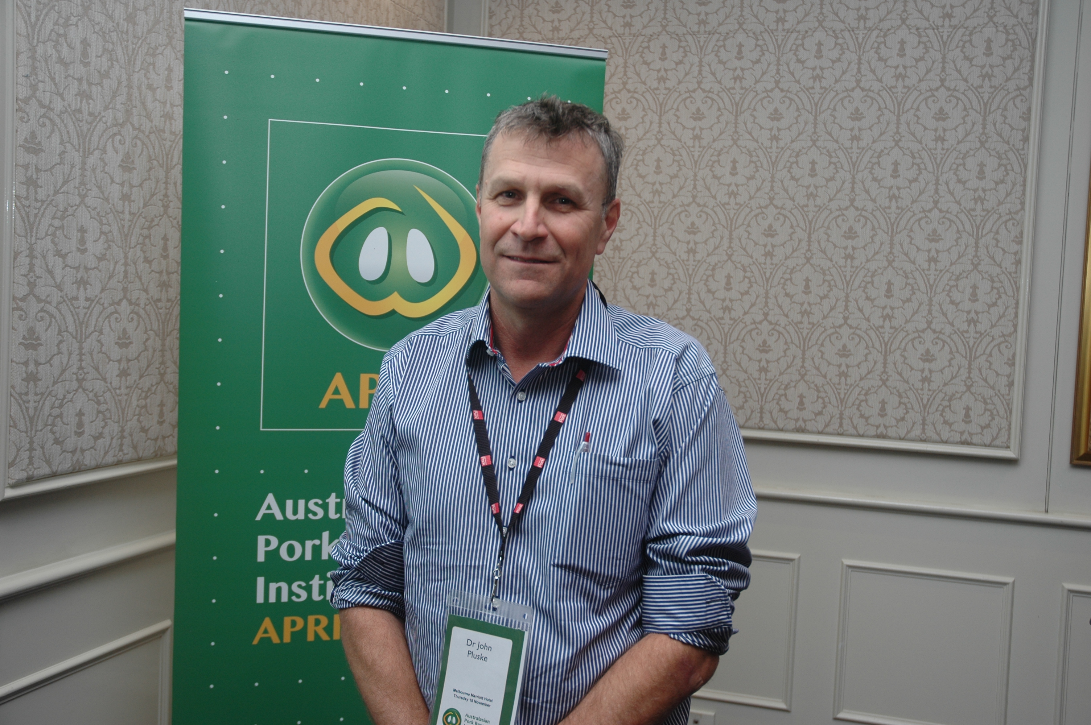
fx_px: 1135
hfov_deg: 51.3
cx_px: 546
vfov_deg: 35.4
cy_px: 362
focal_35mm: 38
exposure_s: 1/60
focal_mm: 25
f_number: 4
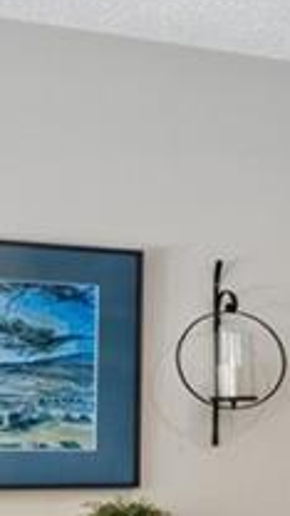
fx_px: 1763
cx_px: 1507
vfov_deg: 16.4
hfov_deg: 5.9
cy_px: 454
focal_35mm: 129
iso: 800
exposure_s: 1/30
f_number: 10
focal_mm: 16
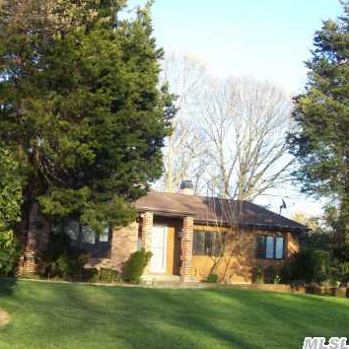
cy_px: 175
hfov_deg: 31.5
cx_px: 132
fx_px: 616
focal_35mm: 54
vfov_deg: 31.6
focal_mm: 7.6
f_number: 3
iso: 80
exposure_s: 1/203
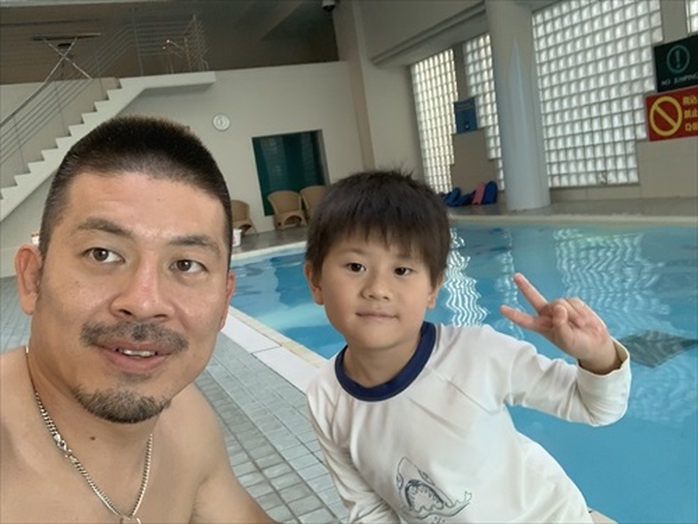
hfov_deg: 56.8
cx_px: 349
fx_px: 645
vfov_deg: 44.2
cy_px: 262
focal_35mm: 32
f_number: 2.2
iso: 200
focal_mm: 2.87
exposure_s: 1/40
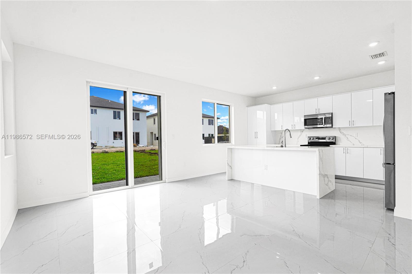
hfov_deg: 96.7
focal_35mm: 16
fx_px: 183
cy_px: 137
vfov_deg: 73.7
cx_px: 206
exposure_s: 1/30
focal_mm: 16
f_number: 8
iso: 400
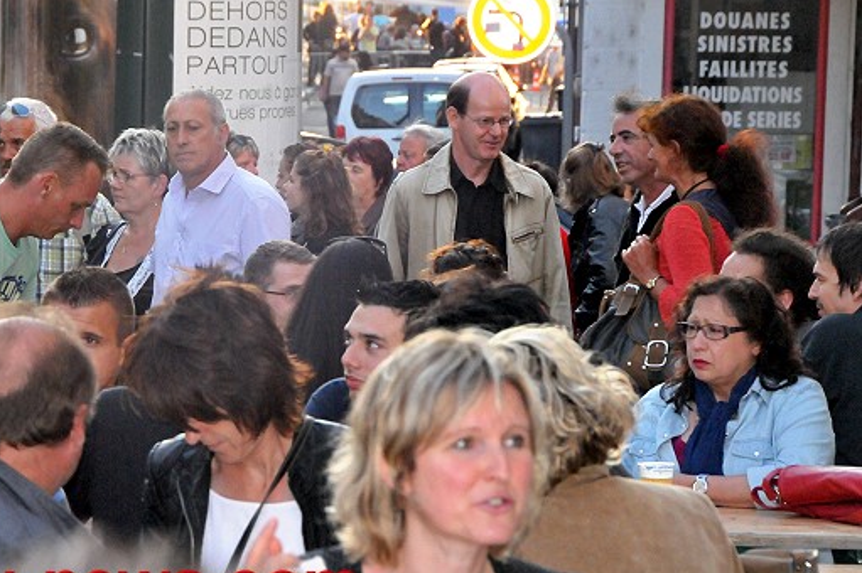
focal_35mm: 216
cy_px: 227
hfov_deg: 9.5
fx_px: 5161
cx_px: 294
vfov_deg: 6.4
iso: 3200
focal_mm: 105
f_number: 11
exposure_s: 1/250
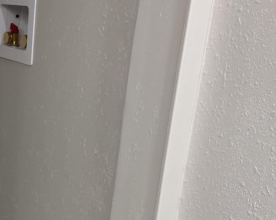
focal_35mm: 71
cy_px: 190
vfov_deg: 21.2
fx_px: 580
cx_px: -88
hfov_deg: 23.5
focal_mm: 5.1
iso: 100
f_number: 1.6
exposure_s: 1/120
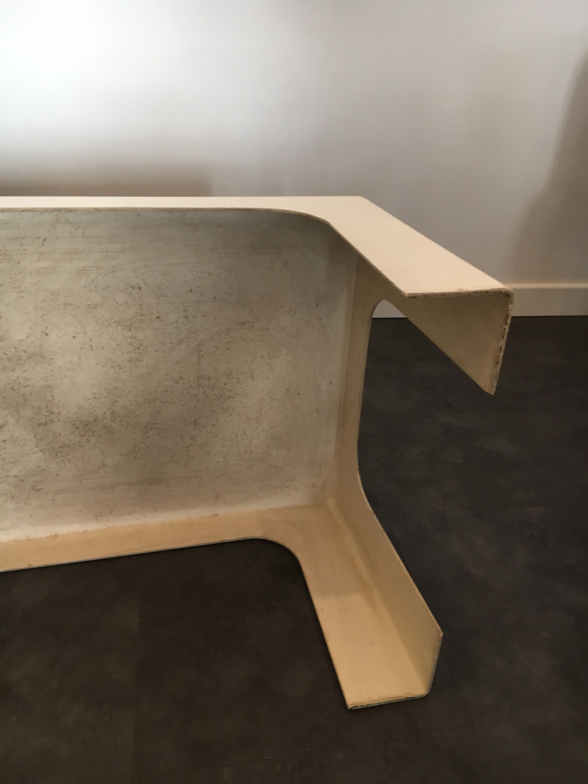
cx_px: 294
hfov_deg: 48.2
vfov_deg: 61.7
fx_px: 657
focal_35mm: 29
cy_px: 392
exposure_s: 1/33
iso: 80
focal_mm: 4.15
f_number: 2.2
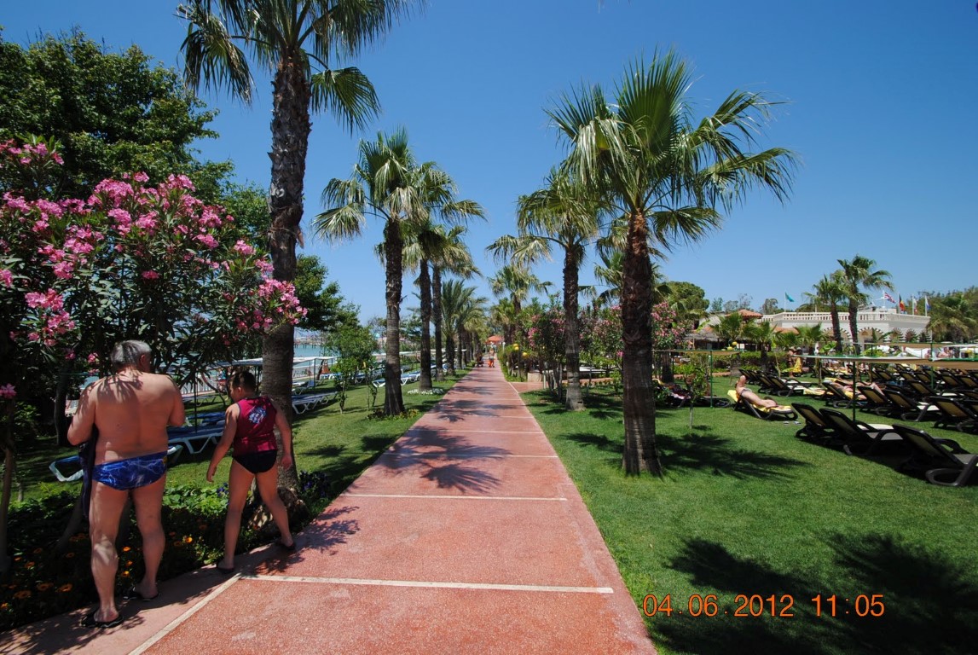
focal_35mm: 15
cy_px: 328
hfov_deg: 100.3
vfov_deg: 77.5
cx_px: 489
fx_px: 408
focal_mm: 10
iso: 100
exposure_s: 1/250
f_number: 8
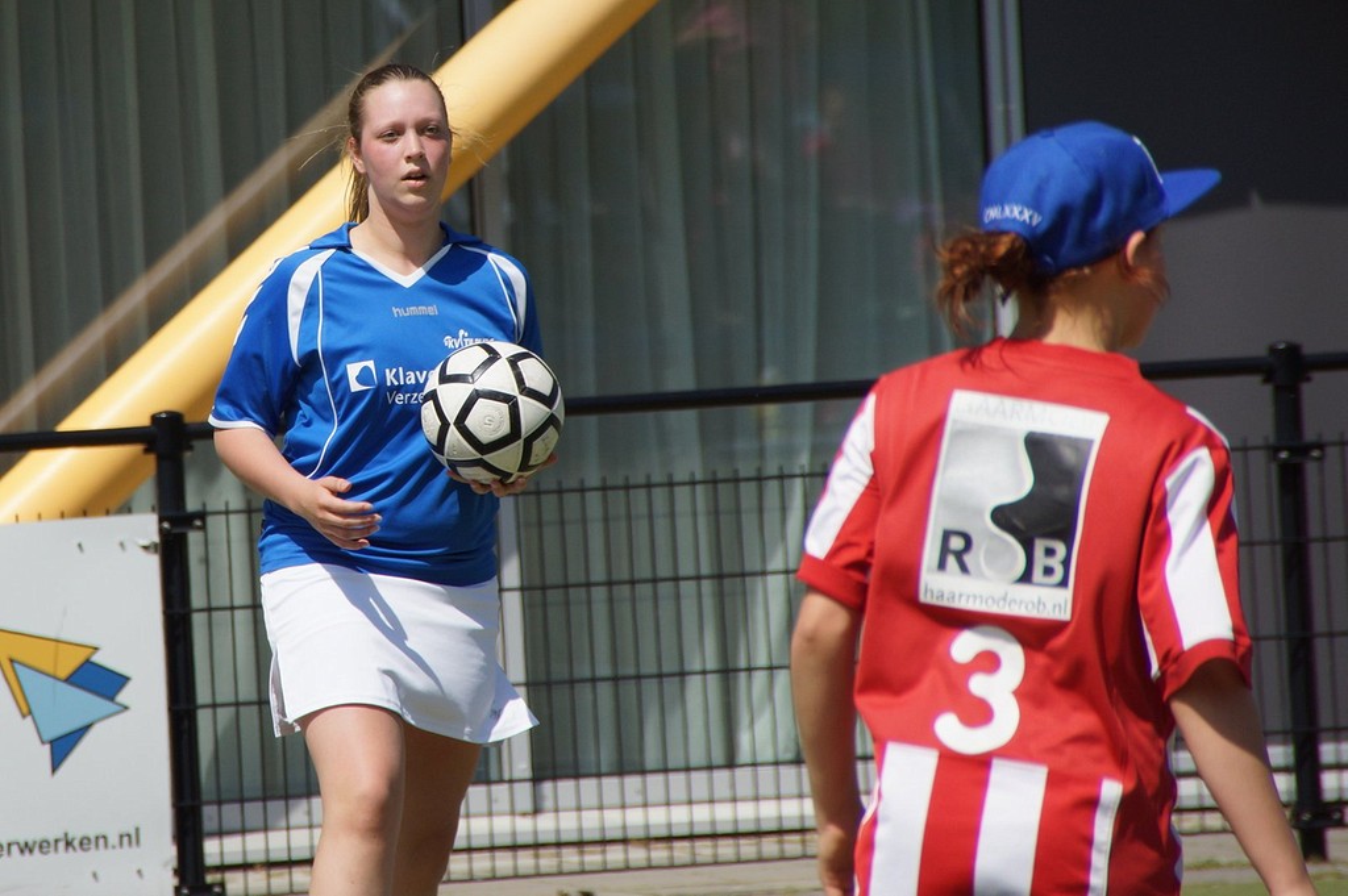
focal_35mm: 315
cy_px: 448
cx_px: 674
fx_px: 11785
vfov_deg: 4.4
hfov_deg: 6.5
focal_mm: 210
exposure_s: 1/640
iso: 160
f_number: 8
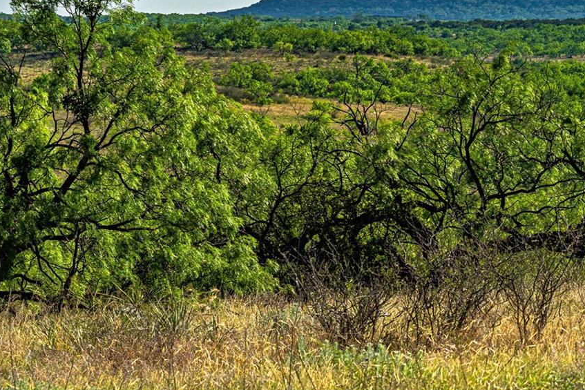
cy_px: 65
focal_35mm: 278
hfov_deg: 7.4
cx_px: 666
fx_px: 4518
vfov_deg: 4.9
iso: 125
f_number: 11
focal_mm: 115
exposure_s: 1/320
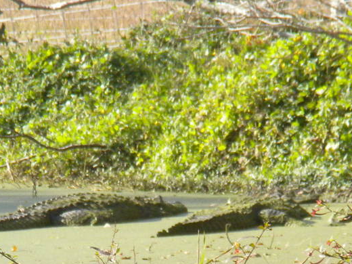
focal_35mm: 800
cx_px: 122
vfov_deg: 1.9
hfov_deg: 2.5
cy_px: 282
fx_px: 8135
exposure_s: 1/447
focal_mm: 46.2
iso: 217
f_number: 5.3
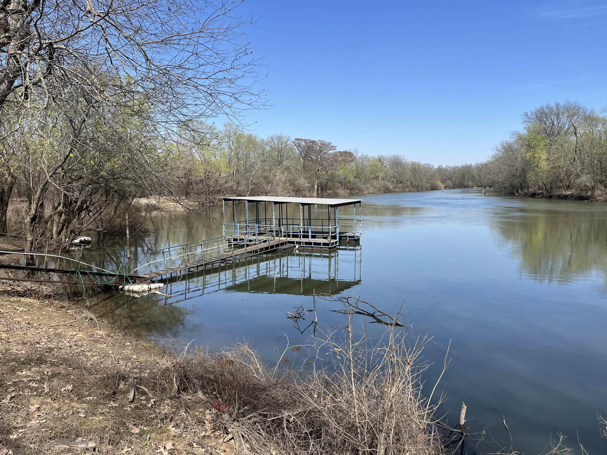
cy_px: 228
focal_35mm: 27
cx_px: 313
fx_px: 473
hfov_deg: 65.3
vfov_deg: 51.4
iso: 50
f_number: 1.6
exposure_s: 1/2688
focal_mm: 5.1
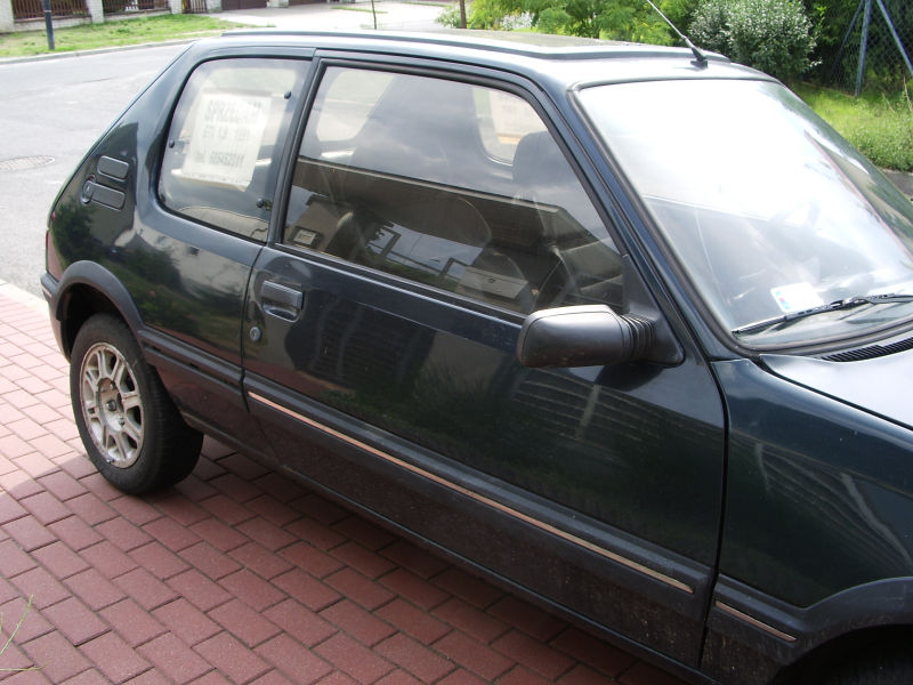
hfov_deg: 52.6
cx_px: 456
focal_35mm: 35
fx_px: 923
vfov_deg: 40.7
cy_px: 342
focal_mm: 5.8
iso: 50
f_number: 4.3
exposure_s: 1/100
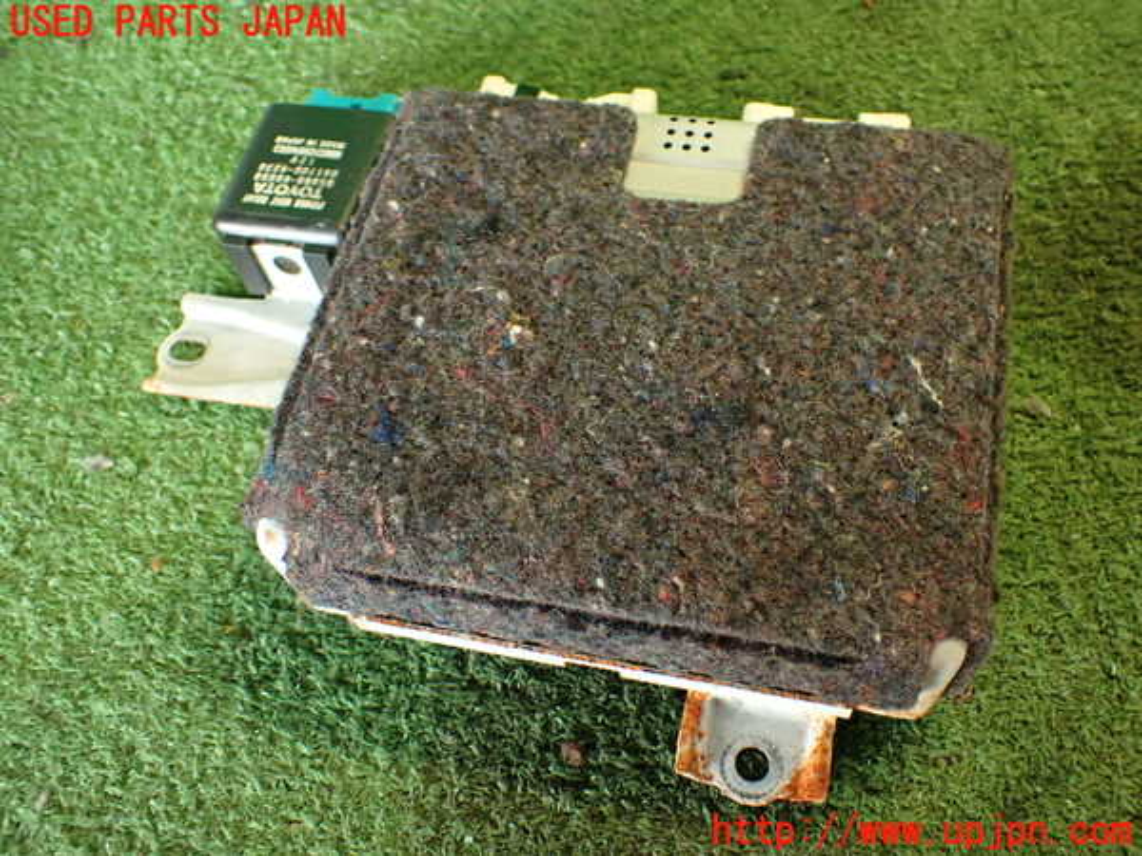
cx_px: 571
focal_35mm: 32
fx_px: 1056
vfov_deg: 44.2
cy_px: 428
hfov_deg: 56.8
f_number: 2.4
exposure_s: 1/30
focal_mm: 5.79
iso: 320
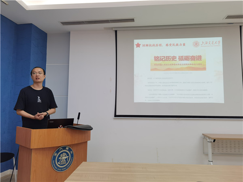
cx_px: 122
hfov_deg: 65.3
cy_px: 91
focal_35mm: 27
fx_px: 190
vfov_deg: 51.4
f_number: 1.9
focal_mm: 6.71
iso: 80
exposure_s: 1/100
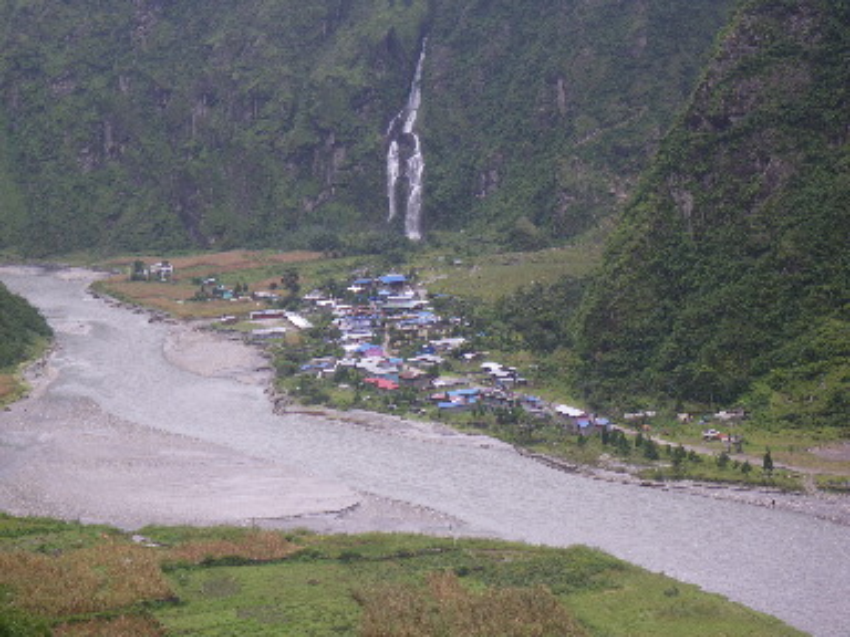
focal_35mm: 77
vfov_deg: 19.1
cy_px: 318
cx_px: 425
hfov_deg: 25.3
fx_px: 1891
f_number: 4.8
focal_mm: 13.7
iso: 50
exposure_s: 1/100
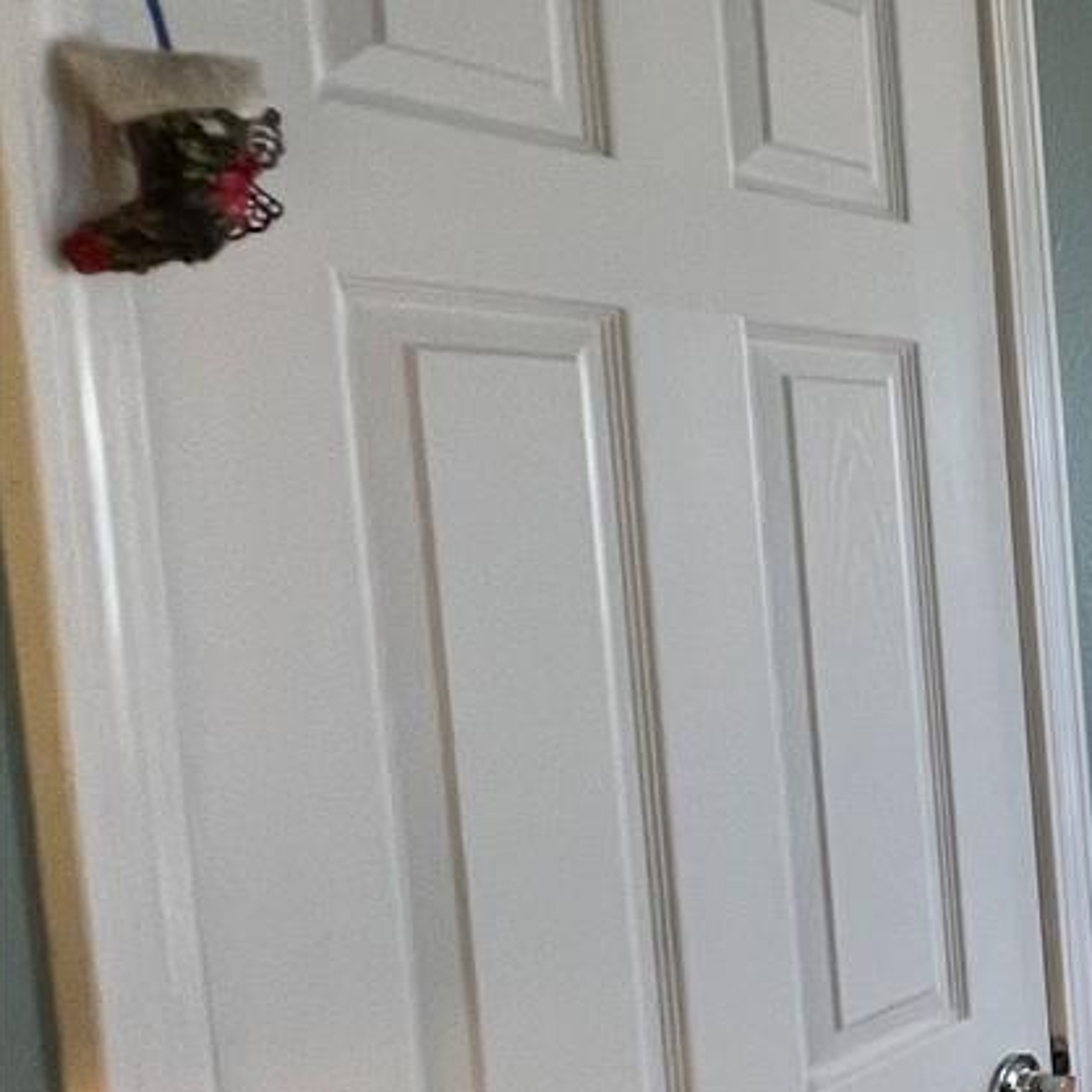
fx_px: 1570
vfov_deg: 38.3
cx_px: 2085
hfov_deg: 20.7
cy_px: 585
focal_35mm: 44
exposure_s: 1/60
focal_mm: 1.57
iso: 160
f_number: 1.8
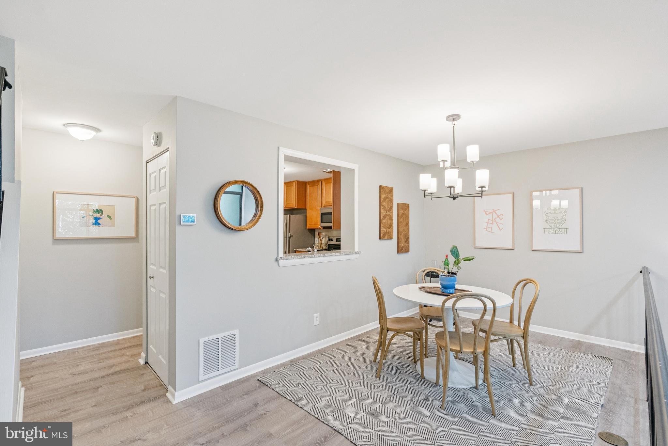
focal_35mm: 16
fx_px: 297
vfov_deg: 73.8
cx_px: 334
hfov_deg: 96.7
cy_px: 223
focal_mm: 16
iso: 2500
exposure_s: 1/125
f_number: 6.3
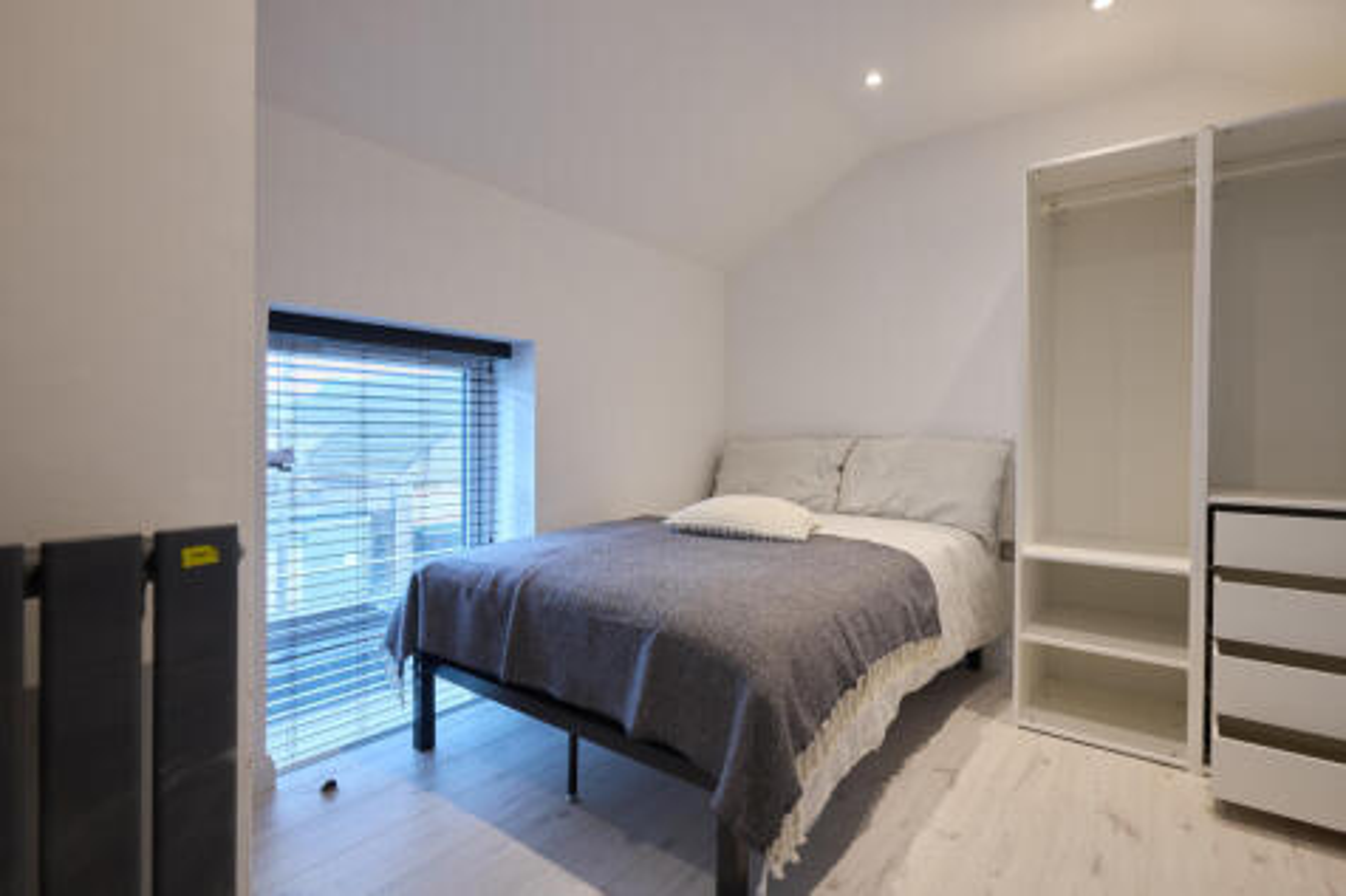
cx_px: 673
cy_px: 448
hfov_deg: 93.3
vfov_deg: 70.4
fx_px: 635
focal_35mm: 17
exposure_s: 1/1.3
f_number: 10
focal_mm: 17
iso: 64
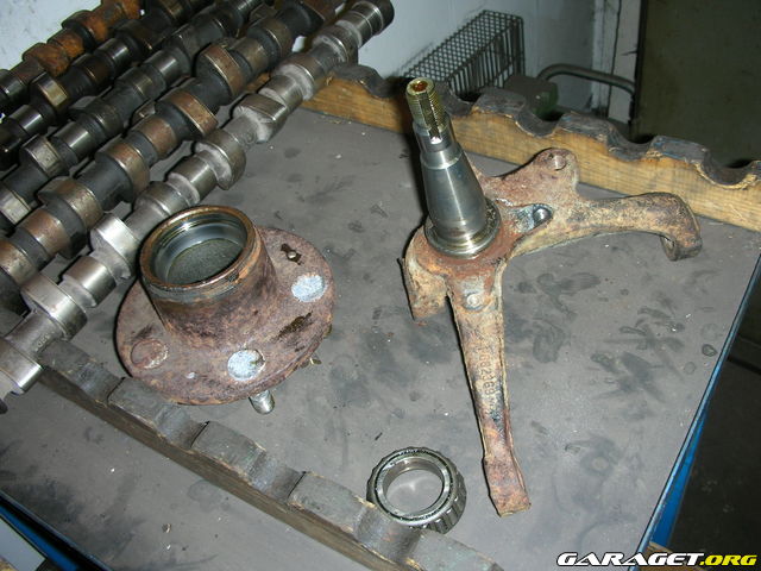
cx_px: 380
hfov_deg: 52.6
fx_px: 769
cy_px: 286
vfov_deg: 40.7
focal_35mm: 35
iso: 50
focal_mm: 5.8
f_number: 3
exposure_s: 1/60.1
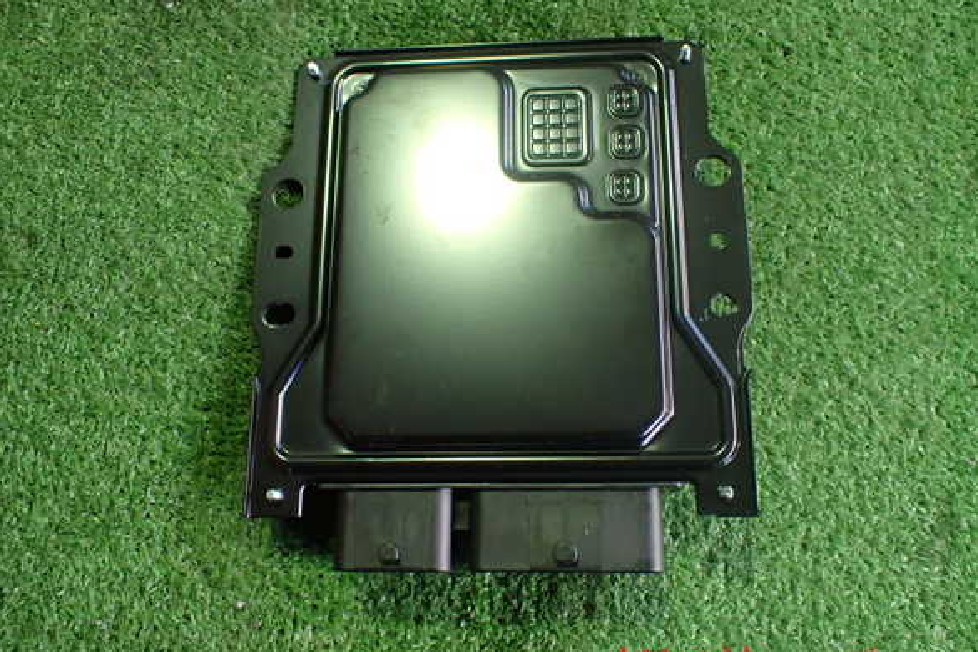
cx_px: 497
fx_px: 869
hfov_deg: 58.7
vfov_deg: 41.1
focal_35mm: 32
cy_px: 309
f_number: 2.3
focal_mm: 5.4
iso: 800
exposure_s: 1/100
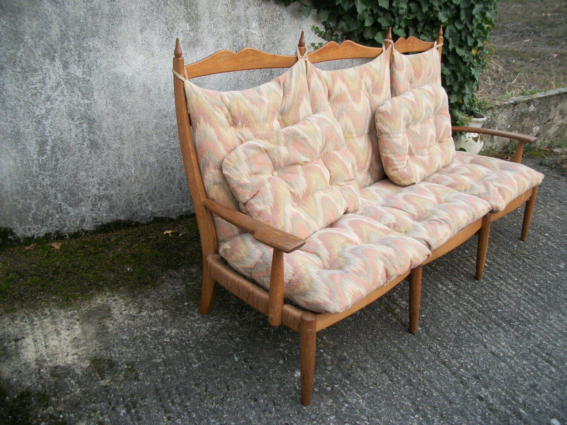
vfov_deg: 44.2
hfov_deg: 56.8
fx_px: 524
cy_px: 212
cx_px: 284
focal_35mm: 32
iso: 80
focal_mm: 5.7
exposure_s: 1/80
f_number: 2.9
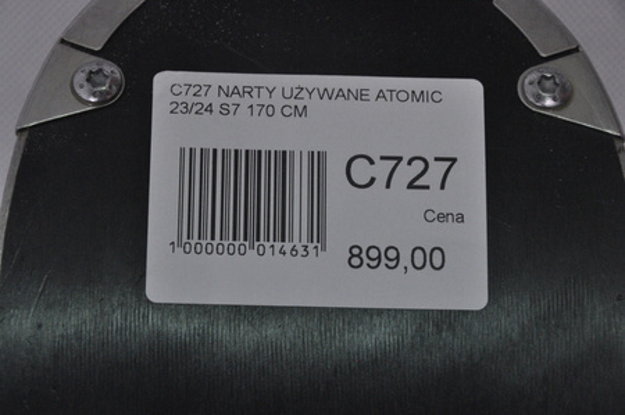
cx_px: 312
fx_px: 2731
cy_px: 208
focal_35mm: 158
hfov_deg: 13.1
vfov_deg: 8.7
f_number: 9.5
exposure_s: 1/125
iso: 3200
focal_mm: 105
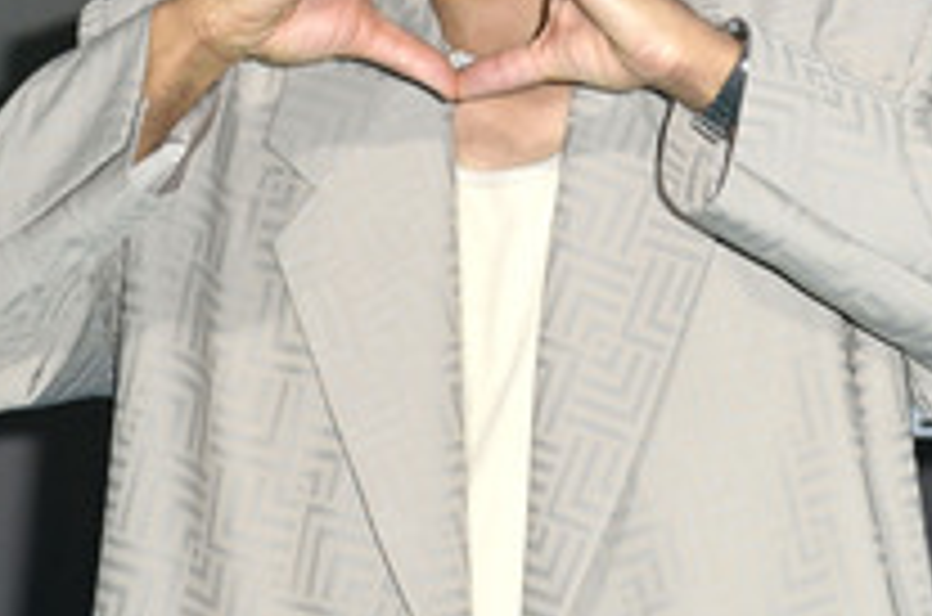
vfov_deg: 5.2
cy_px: 108
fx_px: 6767
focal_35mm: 262
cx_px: 448
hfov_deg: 7.9
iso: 320
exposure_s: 1/250
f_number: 5.6
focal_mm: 120
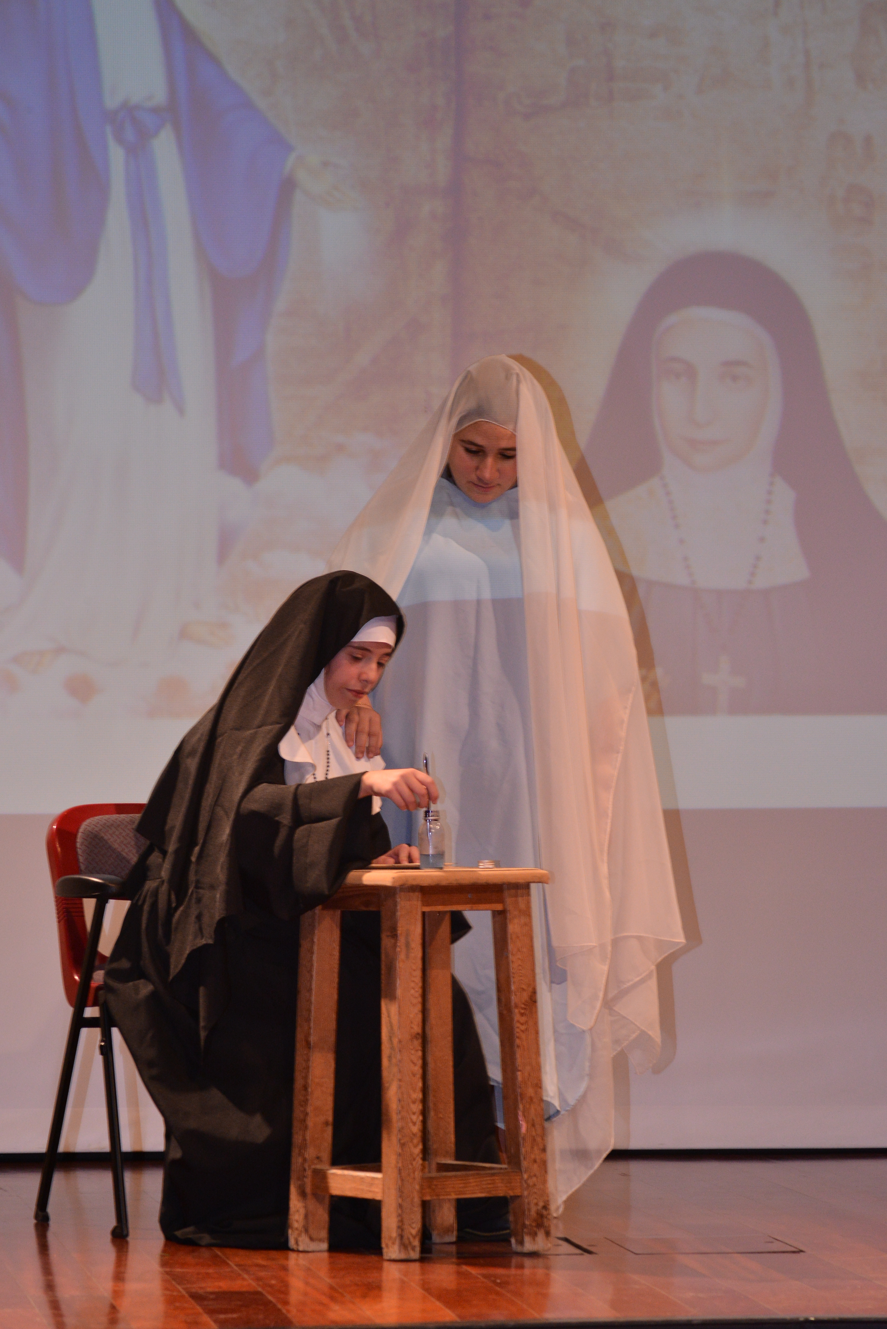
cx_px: 444
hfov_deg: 8.9
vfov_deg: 13.2
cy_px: 664
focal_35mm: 155
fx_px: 5723
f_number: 11
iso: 1250
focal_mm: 155
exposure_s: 1/60
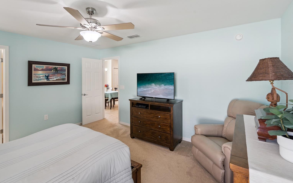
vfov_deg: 67.9
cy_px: 83
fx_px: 136
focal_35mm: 17
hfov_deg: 94.3
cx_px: 141
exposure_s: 1/13
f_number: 9
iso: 100
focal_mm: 16
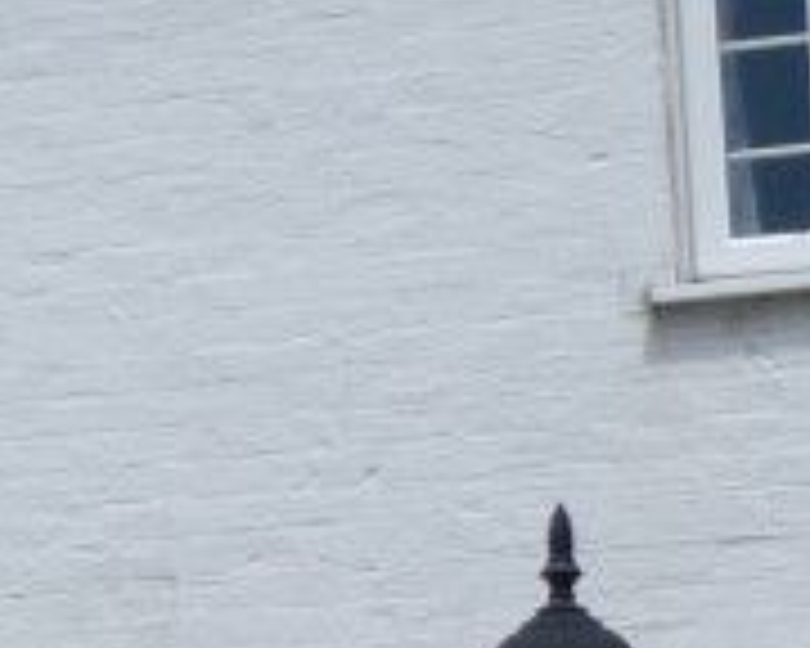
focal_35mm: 195
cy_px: 626
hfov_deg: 9.3
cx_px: -760
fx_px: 4675
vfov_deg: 7.9
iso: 80
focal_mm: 4.5
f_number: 2.8
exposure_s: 1/2000
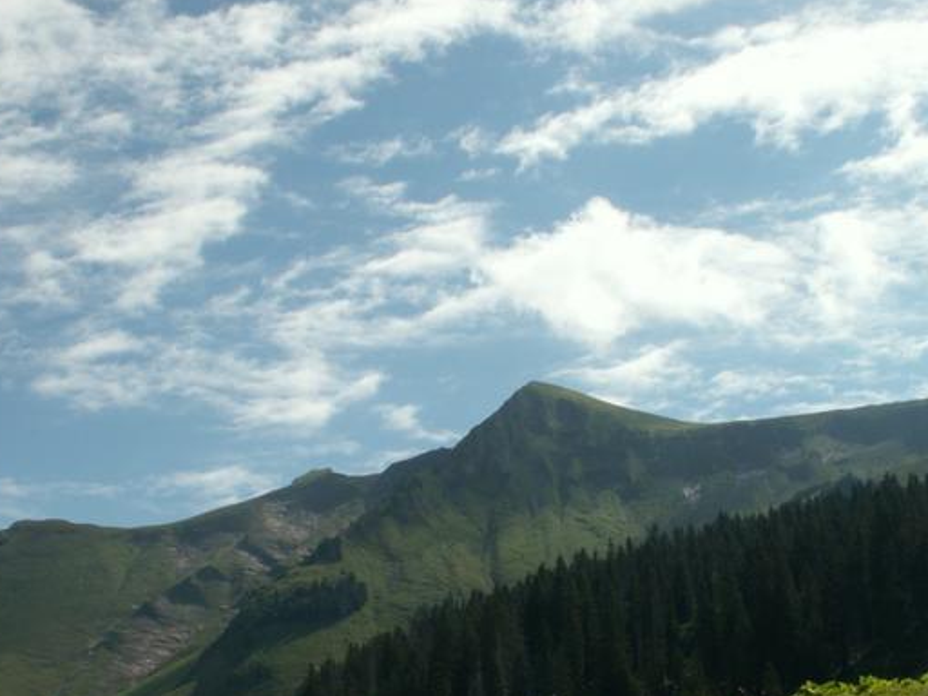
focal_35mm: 55
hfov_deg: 34.8
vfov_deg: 26.5
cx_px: 553
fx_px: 1474
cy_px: 430
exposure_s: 1/200
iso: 50
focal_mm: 7.23
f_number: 8
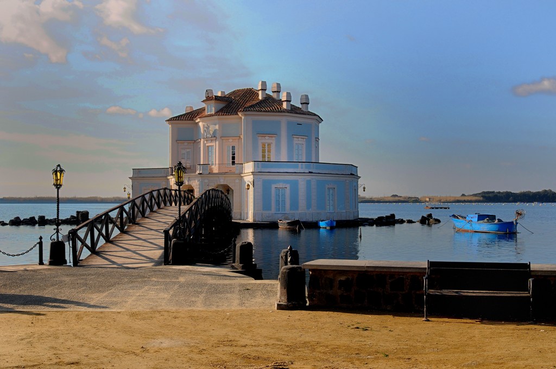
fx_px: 694
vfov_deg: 29.8
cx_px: 278
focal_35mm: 45
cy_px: 184
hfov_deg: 43.7
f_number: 14
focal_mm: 30
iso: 200
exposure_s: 1/160
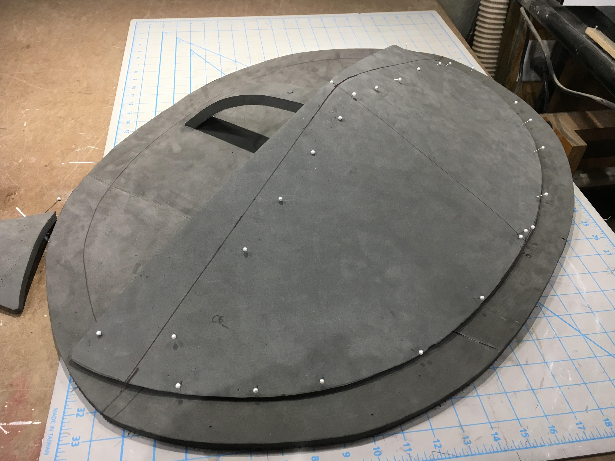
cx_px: 304
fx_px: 533
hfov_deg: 60.0
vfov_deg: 46.8
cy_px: 226
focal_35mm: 30
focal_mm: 4.15
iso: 32
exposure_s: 1/30
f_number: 2.2
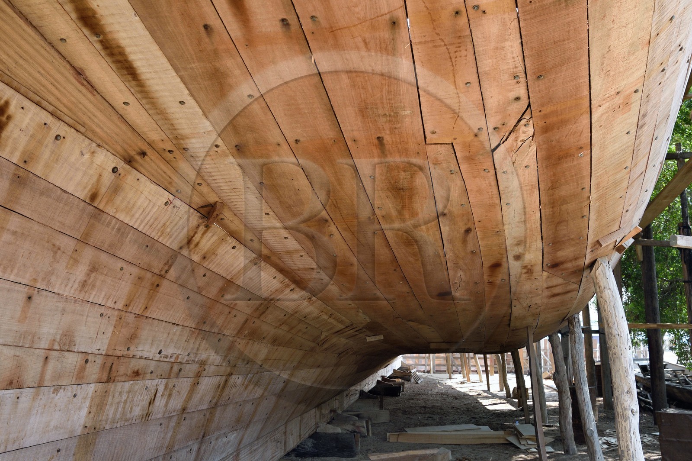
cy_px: 230
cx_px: 346
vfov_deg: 36.8
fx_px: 692
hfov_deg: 53.2
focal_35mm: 36
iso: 800
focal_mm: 36
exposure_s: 1/200
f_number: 11
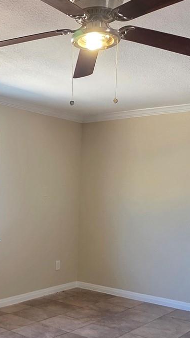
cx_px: 18
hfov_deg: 26.7
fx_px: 386
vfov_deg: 47.1
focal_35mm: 43
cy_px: 204
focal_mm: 2.2
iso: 200
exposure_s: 1/60
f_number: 1.9
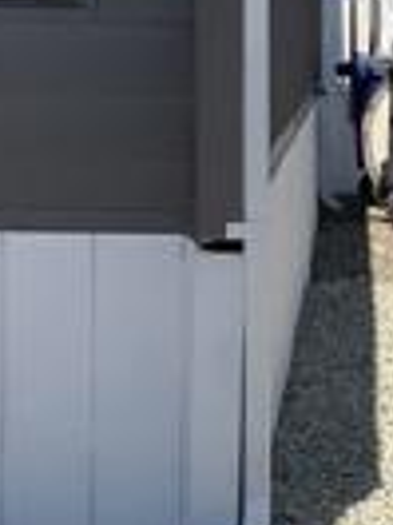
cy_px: 199
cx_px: 417
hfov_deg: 10.4
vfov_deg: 14.0
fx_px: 2134
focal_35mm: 141
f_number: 1.8
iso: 16
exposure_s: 1/2320
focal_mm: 3
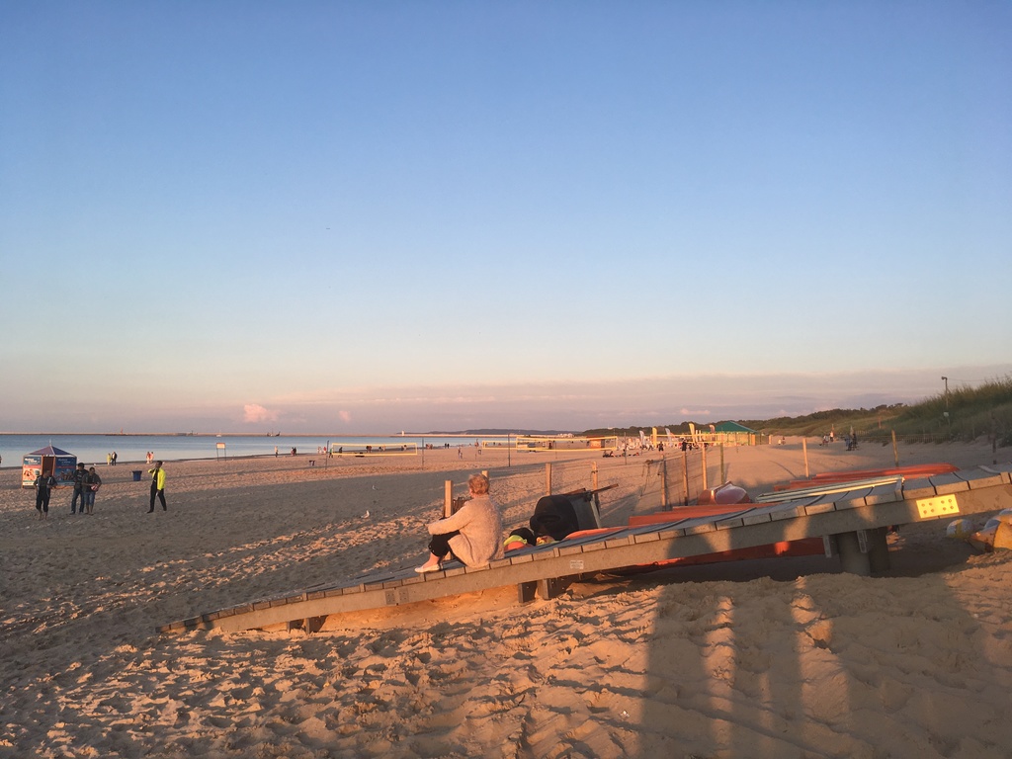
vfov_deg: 48.2
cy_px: 380
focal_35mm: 29
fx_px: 848
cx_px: 506
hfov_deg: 61.7
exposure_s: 1/354
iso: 25
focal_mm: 4.15
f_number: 2.2
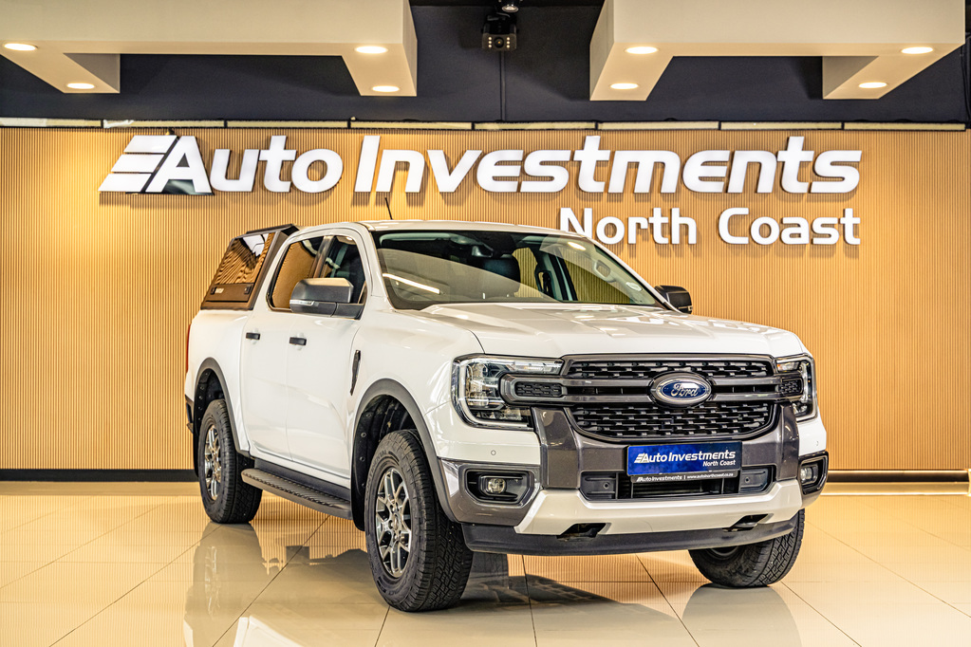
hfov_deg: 36.2
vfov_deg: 24.6
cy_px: 324
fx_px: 1483
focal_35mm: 55
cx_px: 486
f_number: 5
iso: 800
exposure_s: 1/125
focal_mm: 55
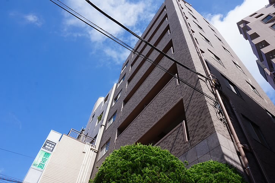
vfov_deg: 53.0
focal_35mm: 24
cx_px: 138
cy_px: 92
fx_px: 183
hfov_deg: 73.8
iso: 100
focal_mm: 16
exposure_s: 1/80
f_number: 14
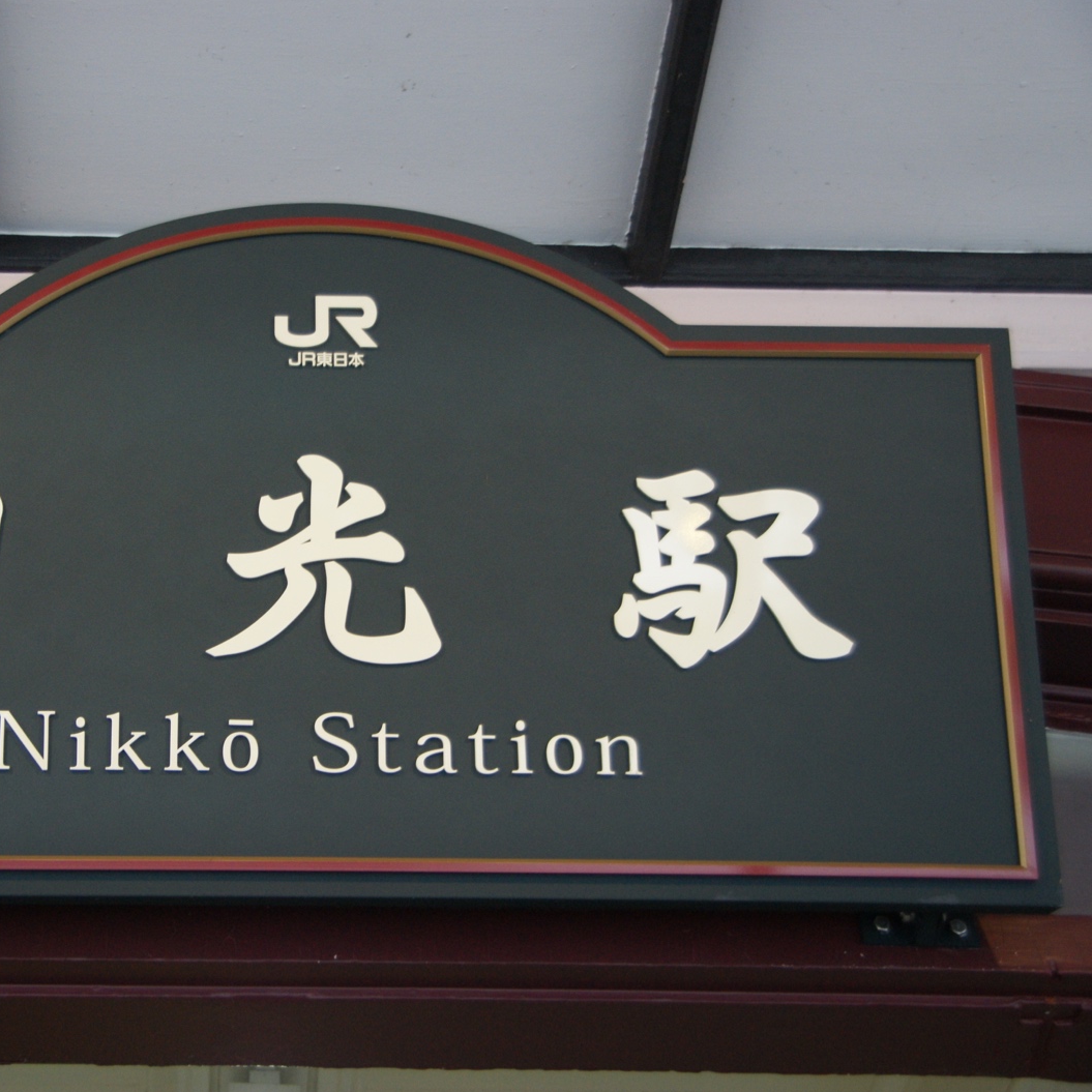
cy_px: 547
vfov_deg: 25.5
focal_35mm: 68
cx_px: 297
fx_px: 2414
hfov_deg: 25.2
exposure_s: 1/60
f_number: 4.5
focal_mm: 35
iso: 400
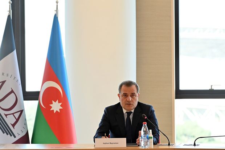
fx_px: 1218
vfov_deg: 7.0
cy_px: 75
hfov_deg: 10.6
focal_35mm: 195
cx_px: 112
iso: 1000
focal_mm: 195
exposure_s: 1/125
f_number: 6.3
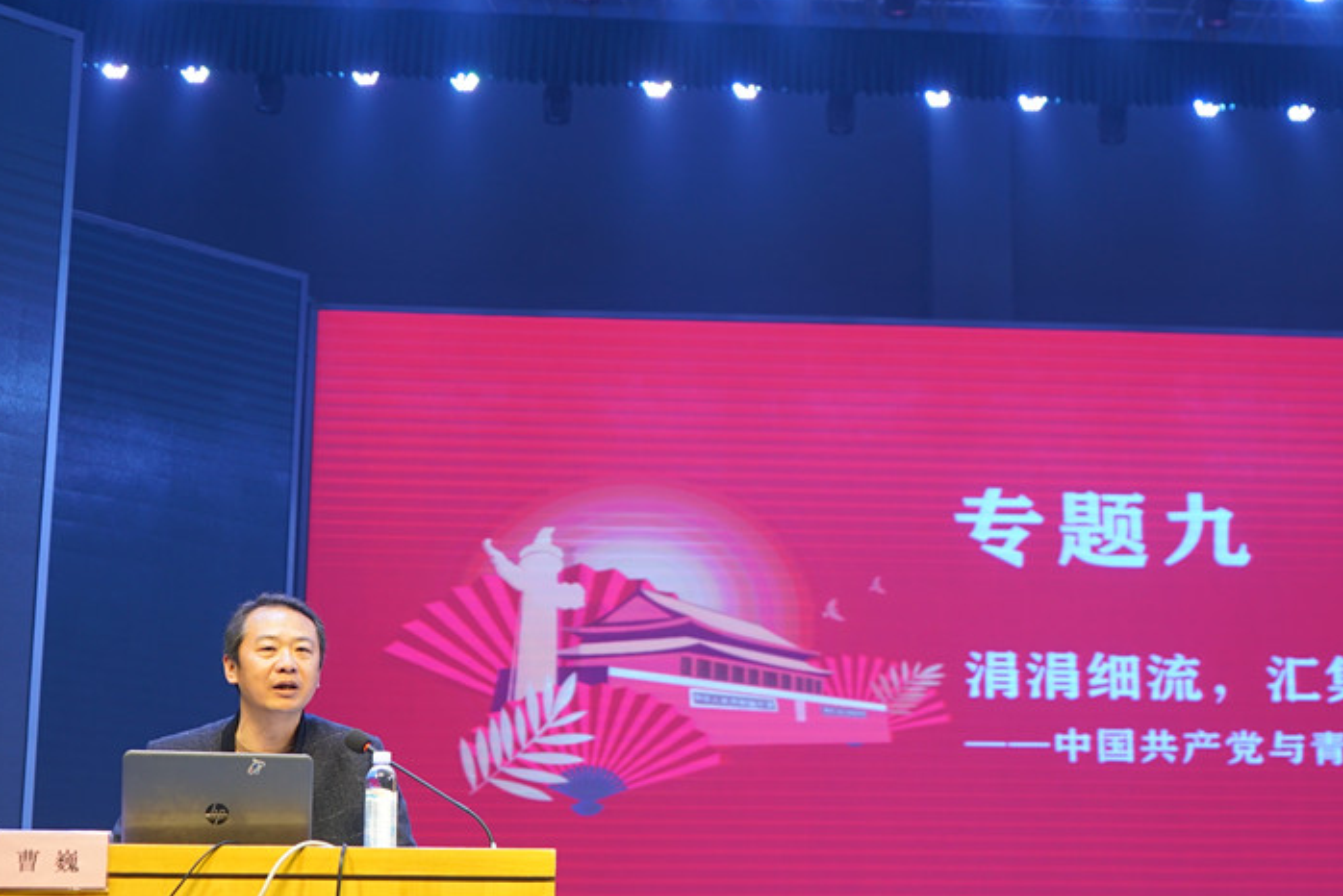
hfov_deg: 31.8
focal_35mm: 63
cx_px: 766
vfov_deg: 21.6
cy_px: 430
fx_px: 2351
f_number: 4
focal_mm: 44
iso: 500
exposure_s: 1/160
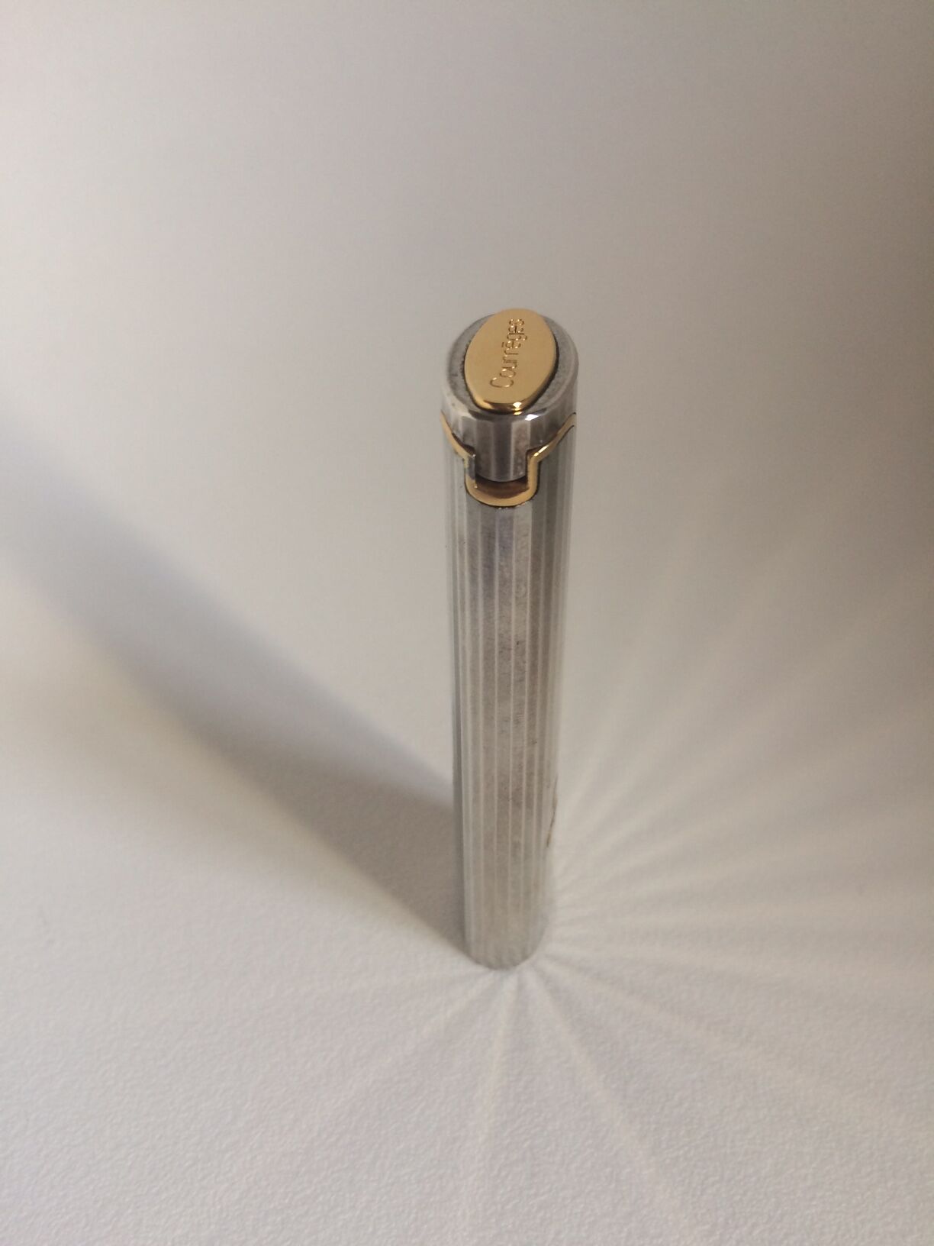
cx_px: 467
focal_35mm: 29
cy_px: 623
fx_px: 1043
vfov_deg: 61.7
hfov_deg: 48.2
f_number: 2.2
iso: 32
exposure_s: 1/33
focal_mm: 4.15
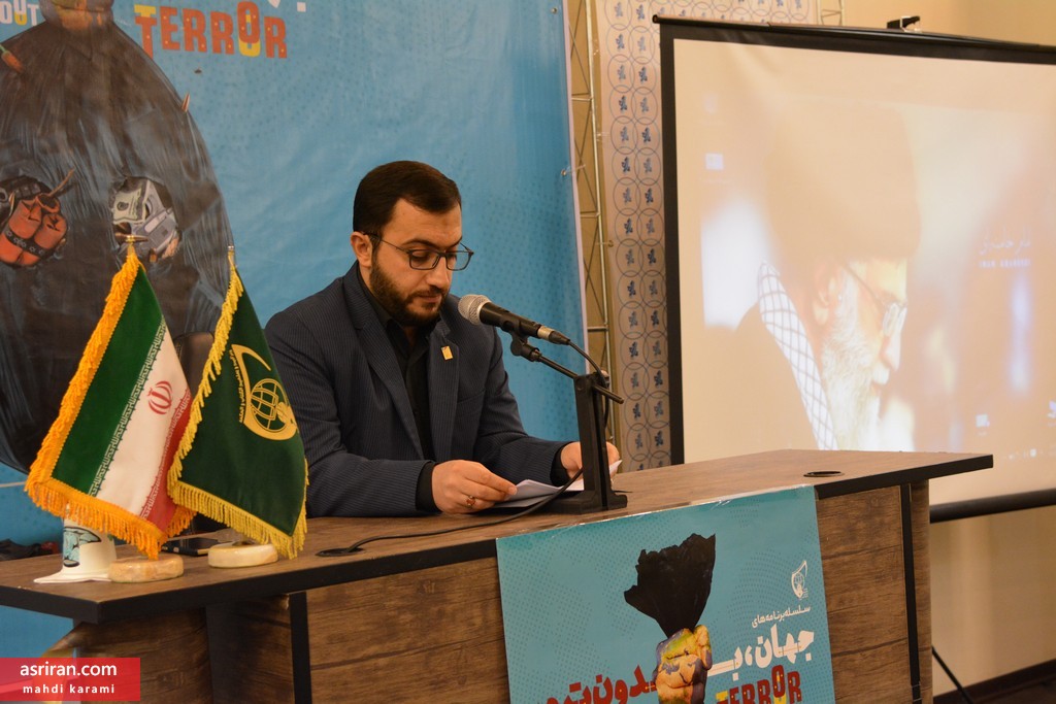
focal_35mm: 57
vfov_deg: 23.8
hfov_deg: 35.0
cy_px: 352
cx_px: 528
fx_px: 1672
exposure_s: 1/80
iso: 2000
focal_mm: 38
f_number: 4.5
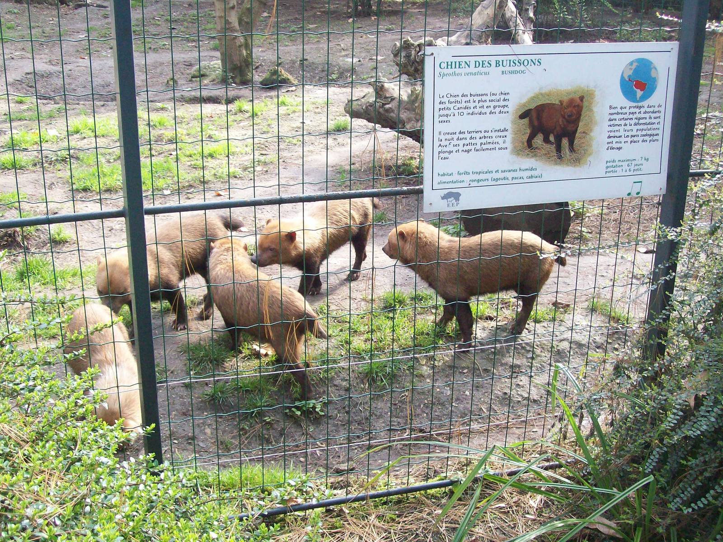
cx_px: 362
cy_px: 271
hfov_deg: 42.1
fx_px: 940
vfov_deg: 32.2
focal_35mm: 45
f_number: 3
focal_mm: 7.6
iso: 200
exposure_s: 1/123
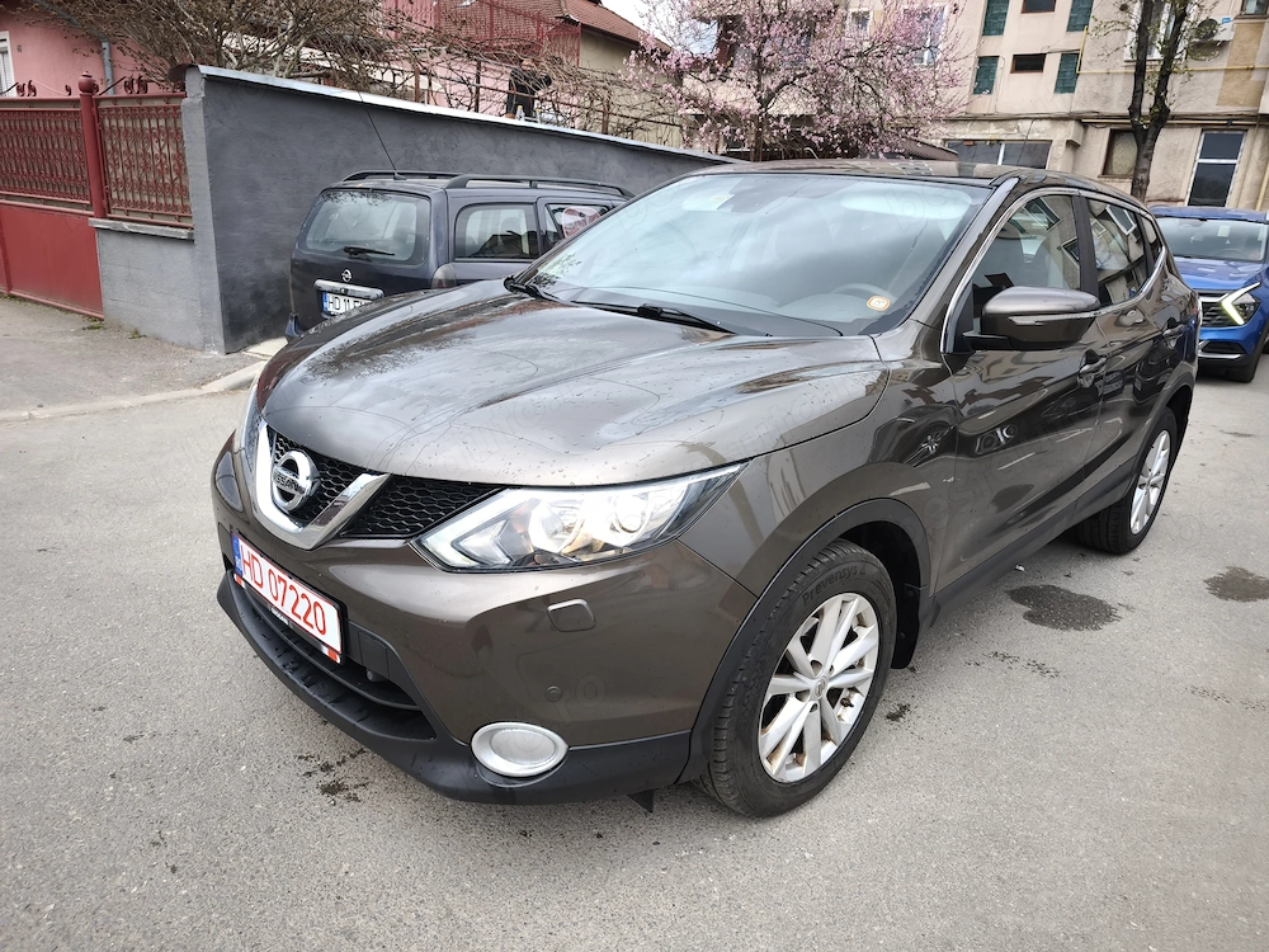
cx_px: 634
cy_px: 476
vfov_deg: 58.9
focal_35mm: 23
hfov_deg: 73.9
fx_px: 843
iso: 80
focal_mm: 6.57
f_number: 1.6
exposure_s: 1/100
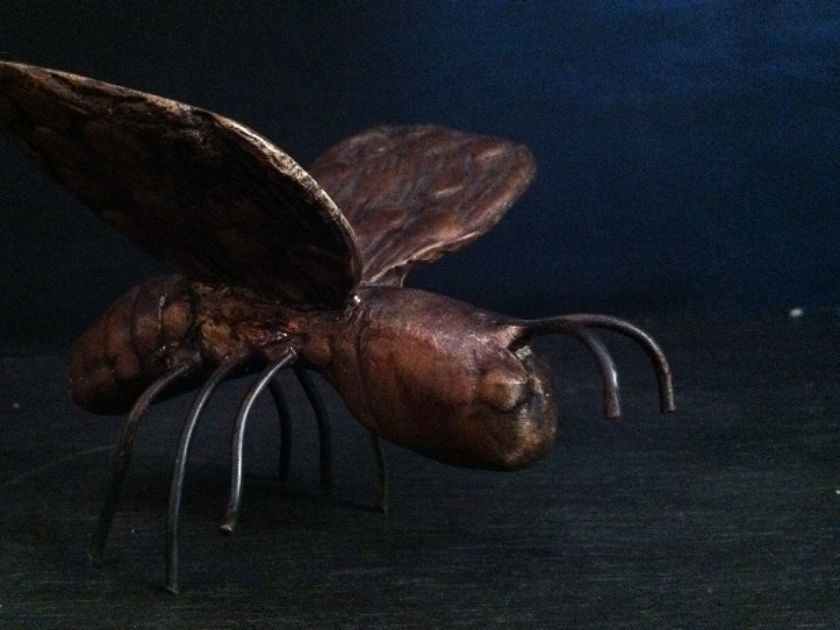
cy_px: 310
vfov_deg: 32.9
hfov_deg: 42.7
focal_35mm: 44
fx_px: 1067
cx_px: 330
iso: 1000
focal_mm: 3.85
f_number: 2.8
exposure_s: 1/15
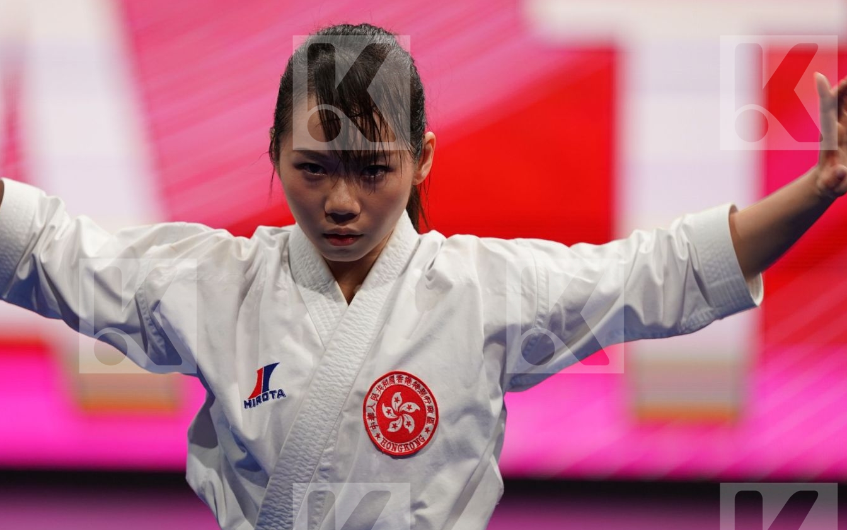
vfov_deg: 2.4
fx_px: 12604
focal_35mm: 546
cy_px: 316
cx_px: 352
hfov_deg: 3.8
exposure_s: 1/500
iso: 1000
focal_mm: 400
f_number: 2.8
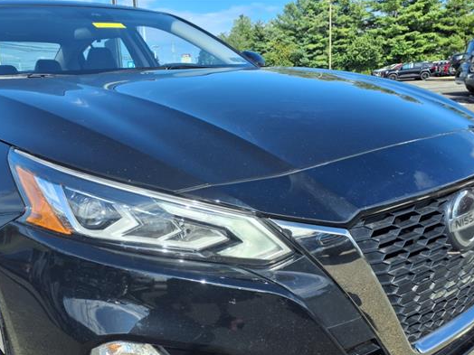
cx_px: 207
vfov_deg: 42.8
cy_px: 211
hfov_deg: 55.2
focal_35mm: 33
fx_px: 452
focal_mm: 3.58
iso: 40
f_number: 1.9
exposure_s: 1/1250
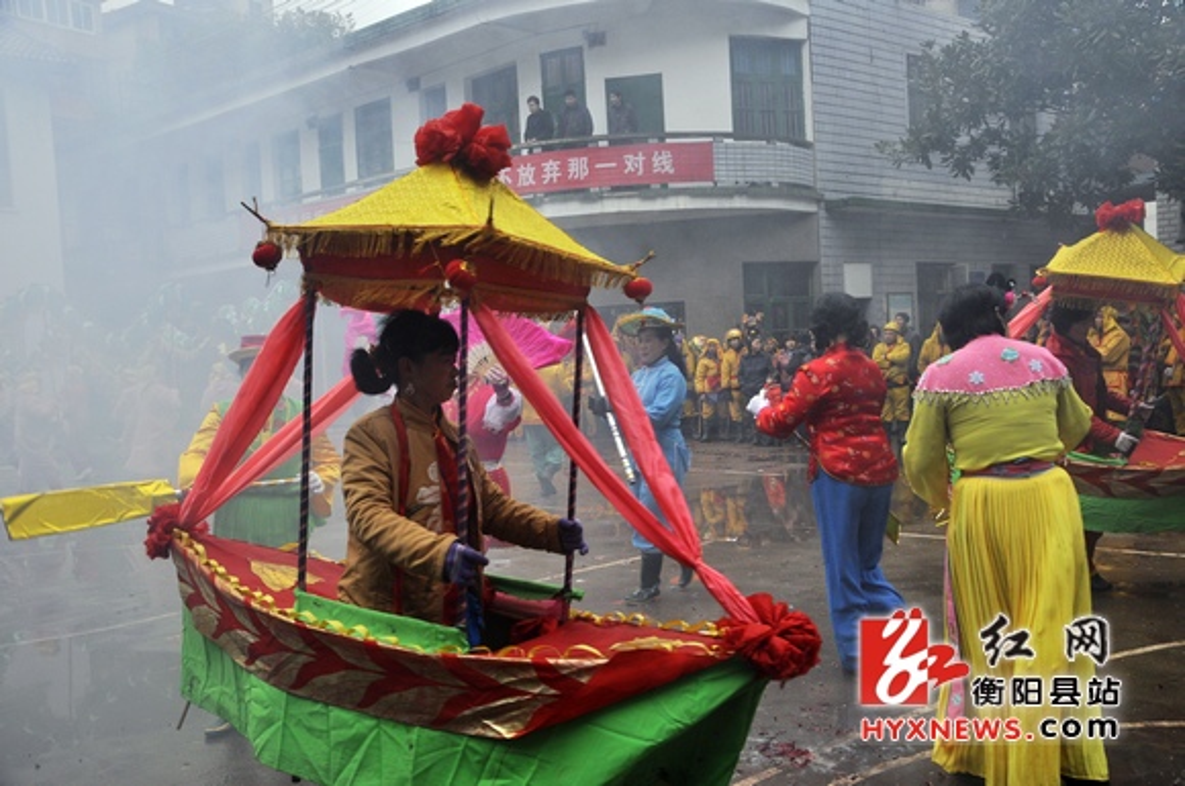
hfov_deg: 53.2
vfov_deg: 36.8
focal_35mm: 36
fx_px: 1183
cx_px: 592
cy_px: 393
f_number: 6.3
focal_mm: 24
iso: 200
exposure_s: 1/160
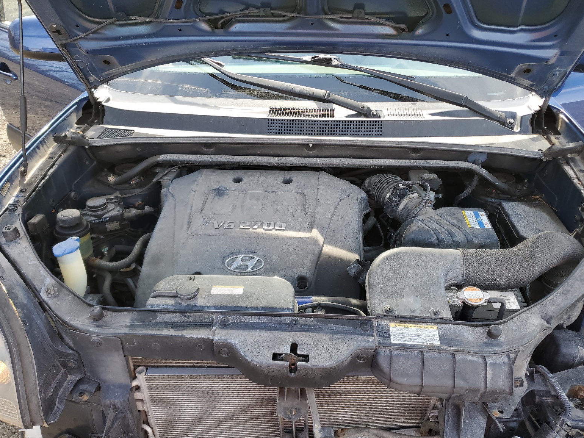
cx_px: 302
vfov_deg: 51.4
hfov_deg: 65.3
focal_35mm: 27
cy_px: 224
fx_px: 456
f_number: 1.5
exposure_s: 1/303
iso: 50
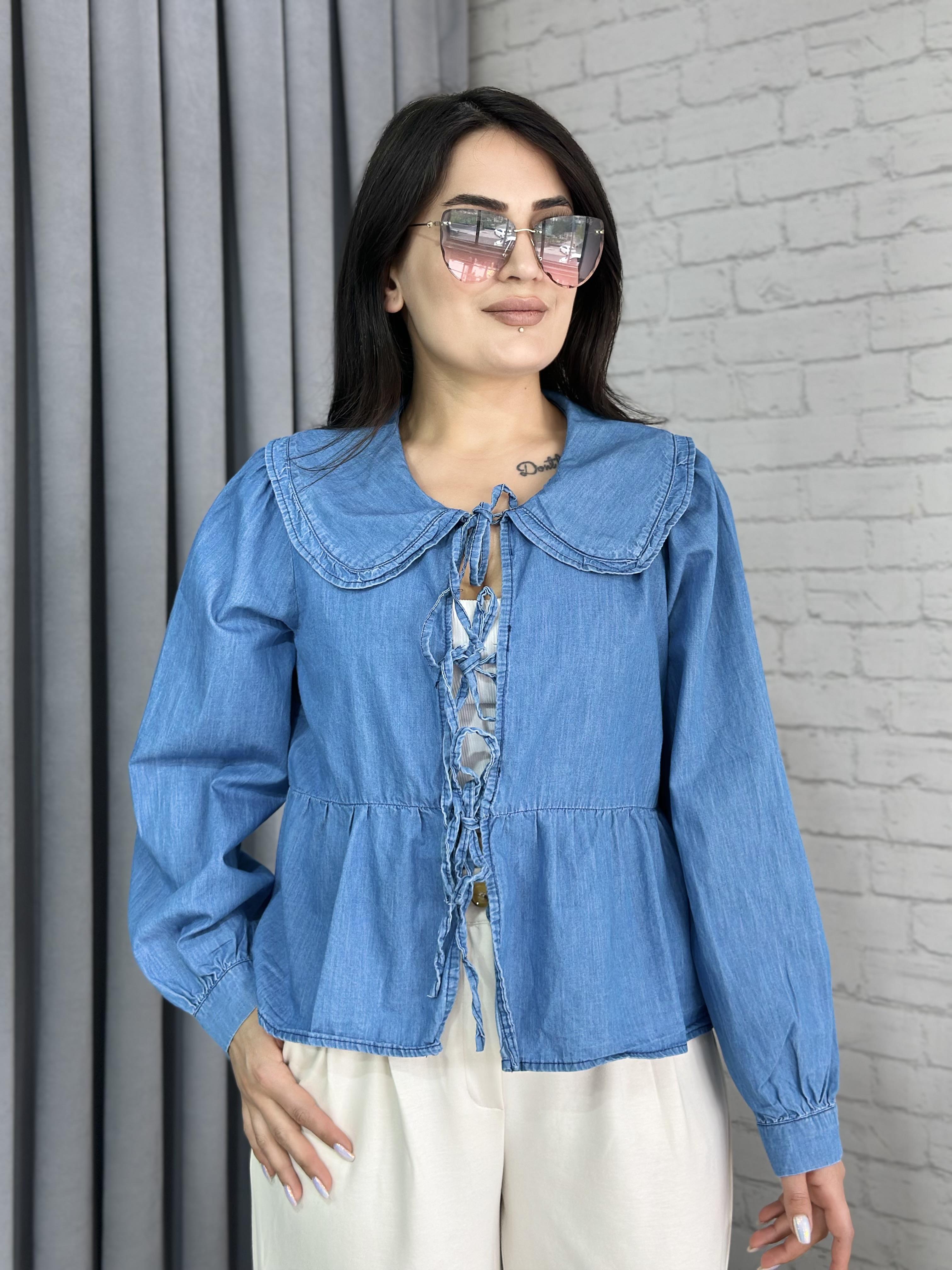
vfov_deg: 39.7
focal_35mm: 48
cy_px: 635
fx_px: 1760
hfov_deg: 30.3
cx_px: 476
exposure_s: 1/139
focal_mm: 6.86
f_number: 1.78
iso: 80
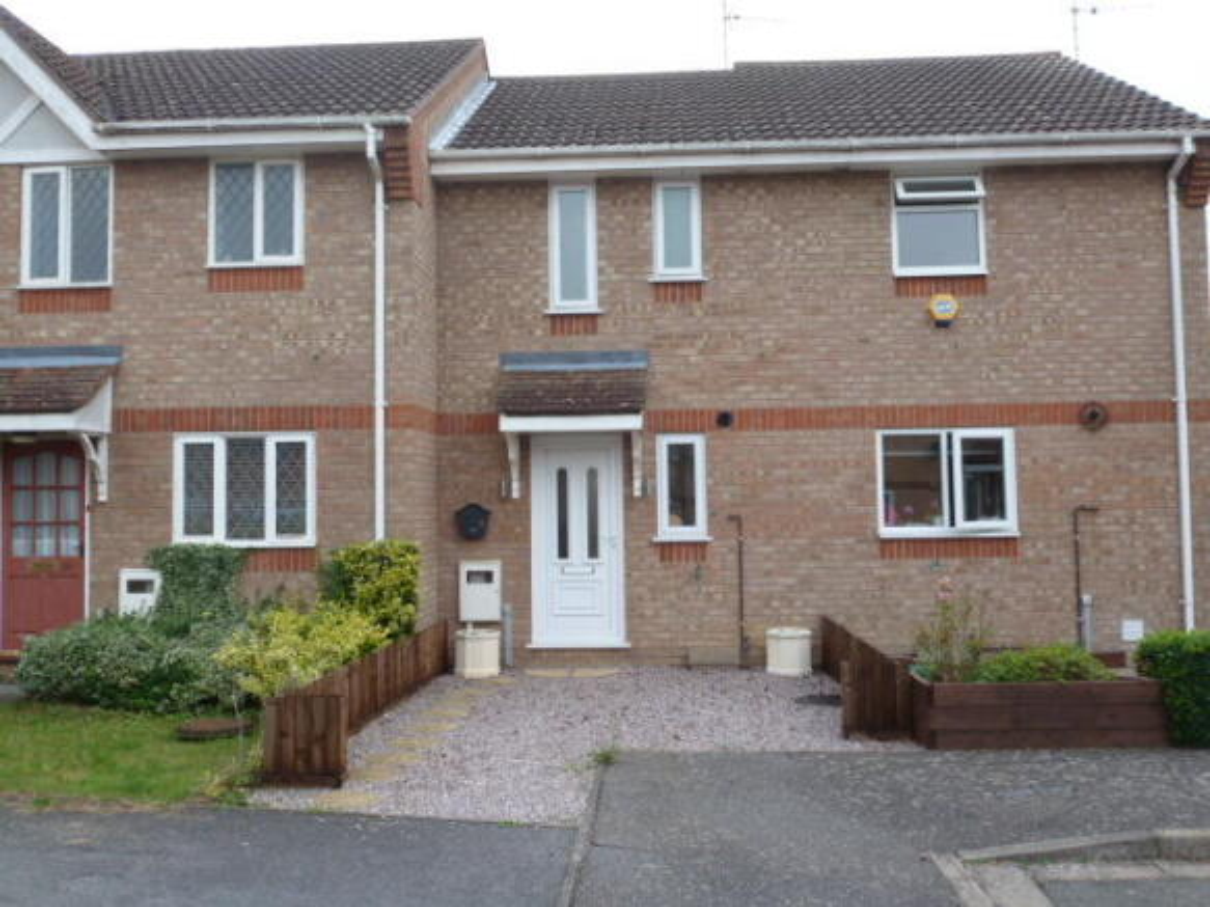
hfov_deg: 60.0
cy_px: 454
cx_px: 605
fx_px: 1048
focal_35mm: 30
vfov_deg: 46.8
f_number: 3.5
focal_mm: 5.4
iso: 100
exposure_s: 1/80
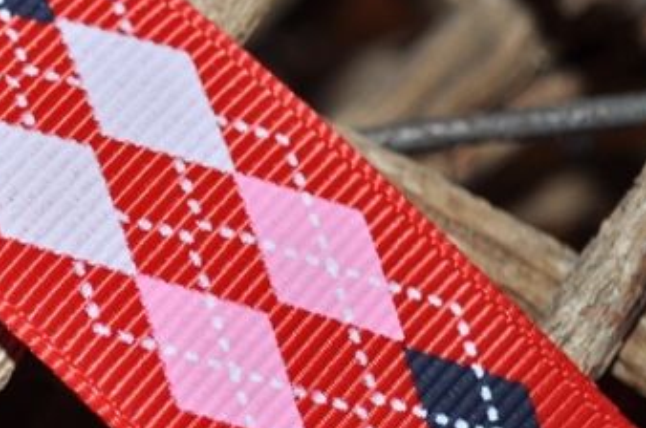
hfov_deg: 14.3
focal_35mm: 142
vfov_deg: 9.6
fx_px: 2543
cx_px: 61
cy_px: 247
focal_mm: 40
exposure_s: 1/60
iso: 200
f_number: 5.3
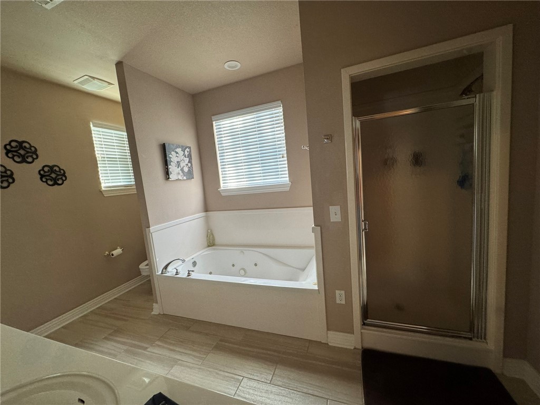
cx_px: 270
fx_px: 218
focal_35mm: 14
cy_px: 202
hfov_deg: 102.1
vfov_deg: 85.7
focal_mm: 2.22
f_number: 2.2
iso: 200
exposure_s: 1/60
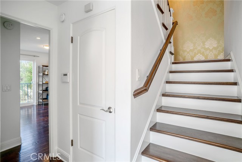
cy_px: 81
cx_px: 121
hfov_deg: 90.0
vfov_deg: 67.4
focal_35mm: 18
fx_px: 121
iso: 200
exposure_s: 1/100
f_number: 8
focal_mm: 18
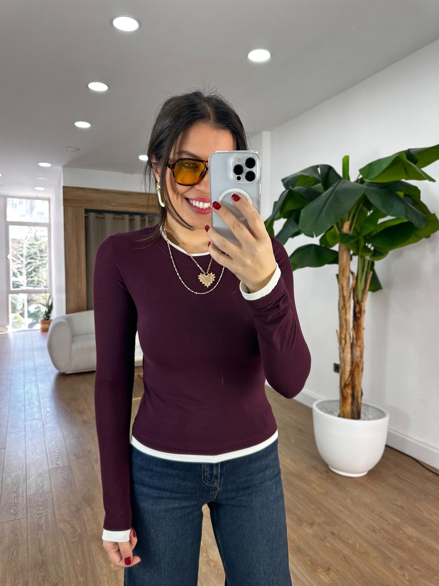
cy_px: 293
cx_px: 220
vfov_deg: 71.6
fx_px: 406
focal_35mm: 24
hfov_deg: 56.8
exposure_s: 1/100
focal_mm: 6.86
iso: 64
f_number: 1.78
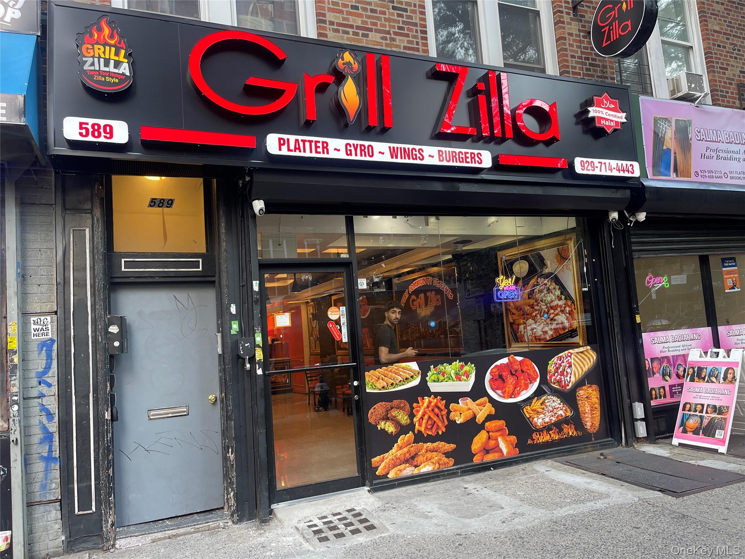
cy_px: 280
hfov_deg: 69.4
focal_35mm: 25
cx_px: 372
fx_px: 538
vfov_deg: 54.9
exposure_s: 1/120
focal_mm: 5.1
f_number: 1.6
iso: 64
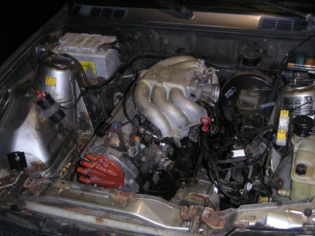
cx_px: 188
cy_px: 124
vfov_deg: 31.5
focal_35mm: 46
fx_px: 419
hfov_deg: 41.1
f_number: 2.8
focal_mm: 6
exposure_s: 1/45
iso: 160
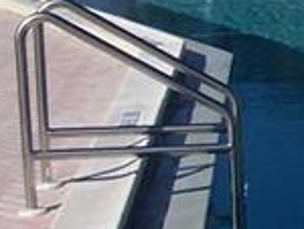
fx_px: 1777
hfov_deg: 9.3
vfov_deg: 7.4
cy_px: 30
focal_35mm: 202
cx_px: 574
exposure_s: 1/1000
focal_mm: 6.3
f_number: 5.6
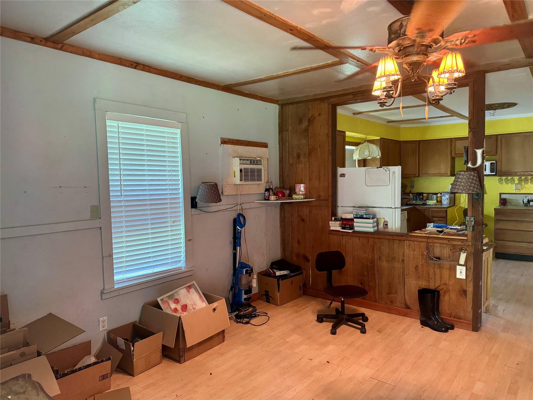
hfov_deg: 71.6
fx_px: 370
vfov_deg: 56.8
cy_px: 200
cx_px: 266
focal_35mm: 24
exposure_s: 1/60
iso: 500
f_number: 1.78
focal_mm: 6.76
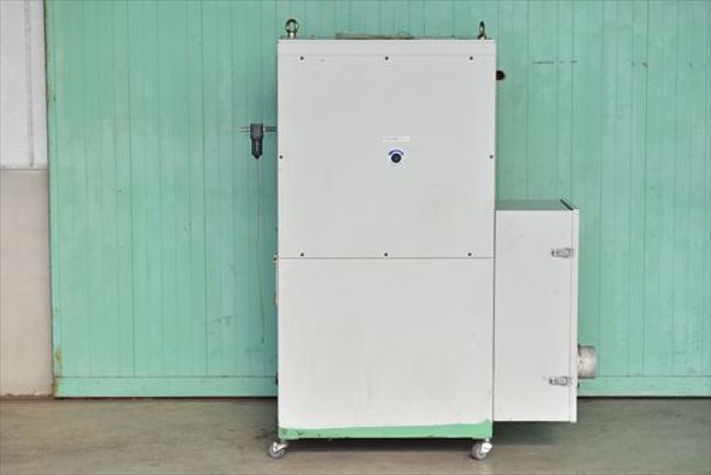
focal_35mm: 102
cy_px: 238
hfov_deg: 20.0
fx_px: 2016
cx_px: 356
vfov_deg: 13.4
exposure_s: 1/2000
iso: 1250
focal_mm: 68
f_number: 6.3
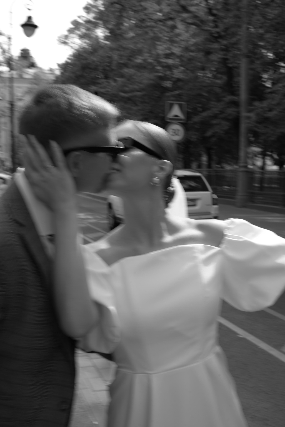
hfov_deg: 31.2
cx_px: 142
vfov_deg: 45.4
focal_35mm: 43
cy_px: 214
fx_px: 511
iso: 100
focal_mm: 43
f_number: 14
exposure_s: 1/30
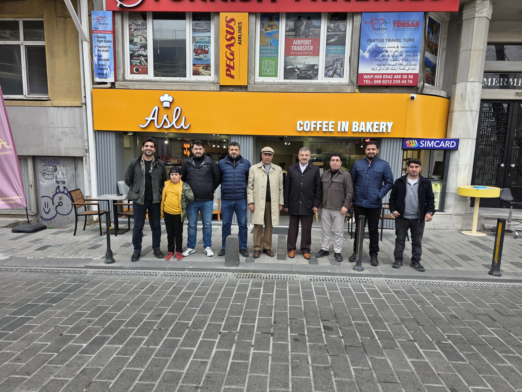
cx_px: 261
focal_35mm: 23
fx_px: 347
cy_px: 196
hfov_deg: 73.9
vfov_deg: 58.9
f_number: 1.7
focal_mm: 6.3
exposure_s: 1/359
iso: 64
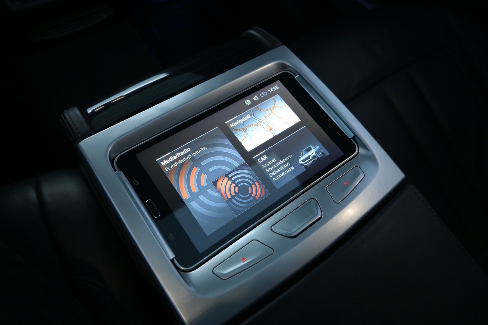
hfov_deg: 73.7
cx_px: 244
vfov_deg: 53.1
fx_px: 325
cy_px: 162
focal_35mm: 24
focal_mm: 16
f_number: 4
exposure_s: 1/60
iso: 2500
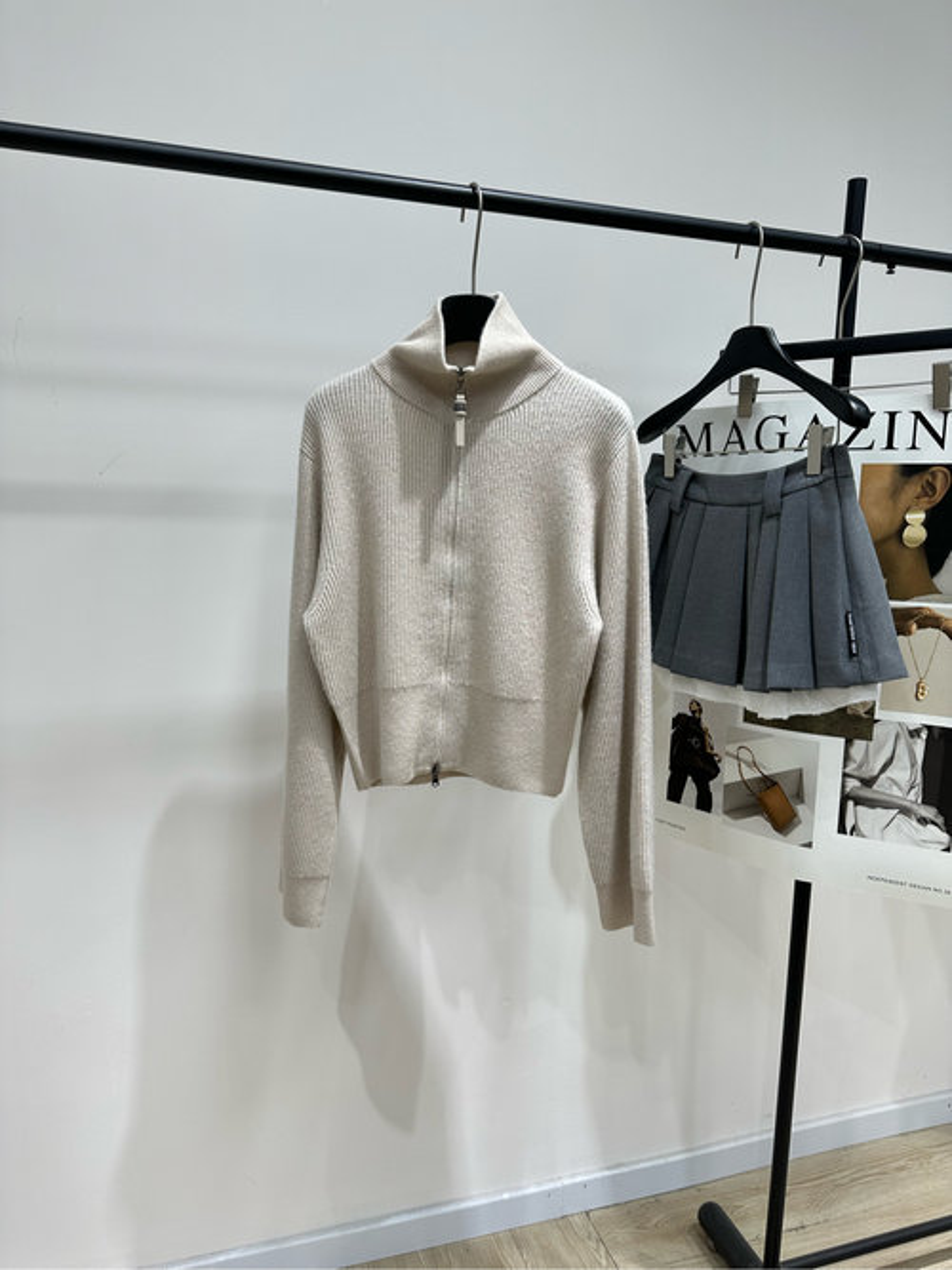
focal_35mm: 24
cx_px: 476
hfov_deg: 56.8
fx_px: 880
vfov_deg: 71.6
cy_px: 635
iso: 64
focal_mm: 6.86
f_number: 1.78
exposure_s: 1/100
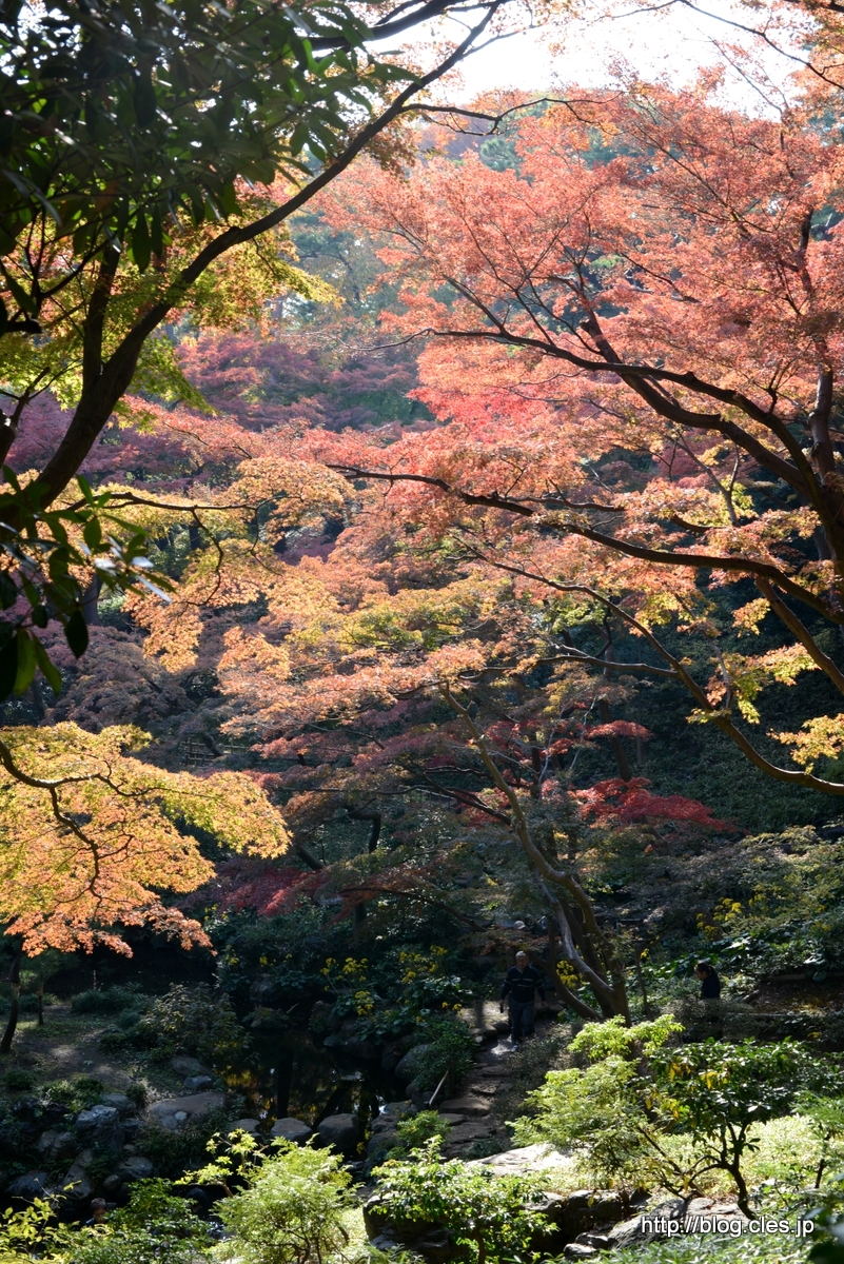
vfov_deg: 39.6
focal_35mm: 50
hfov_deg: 27.0
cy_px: 632
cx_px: 422
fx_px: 1757
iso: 560
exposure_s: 1/100
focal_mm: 50
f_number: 11
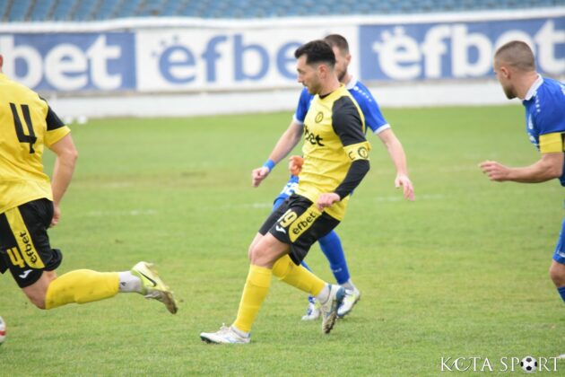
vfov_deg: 4.2
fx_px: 5179
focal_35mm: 330
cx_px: 282
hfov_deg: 6.2
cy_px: 188
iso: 1600
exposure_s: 1/800
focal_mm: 220
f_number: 5.3
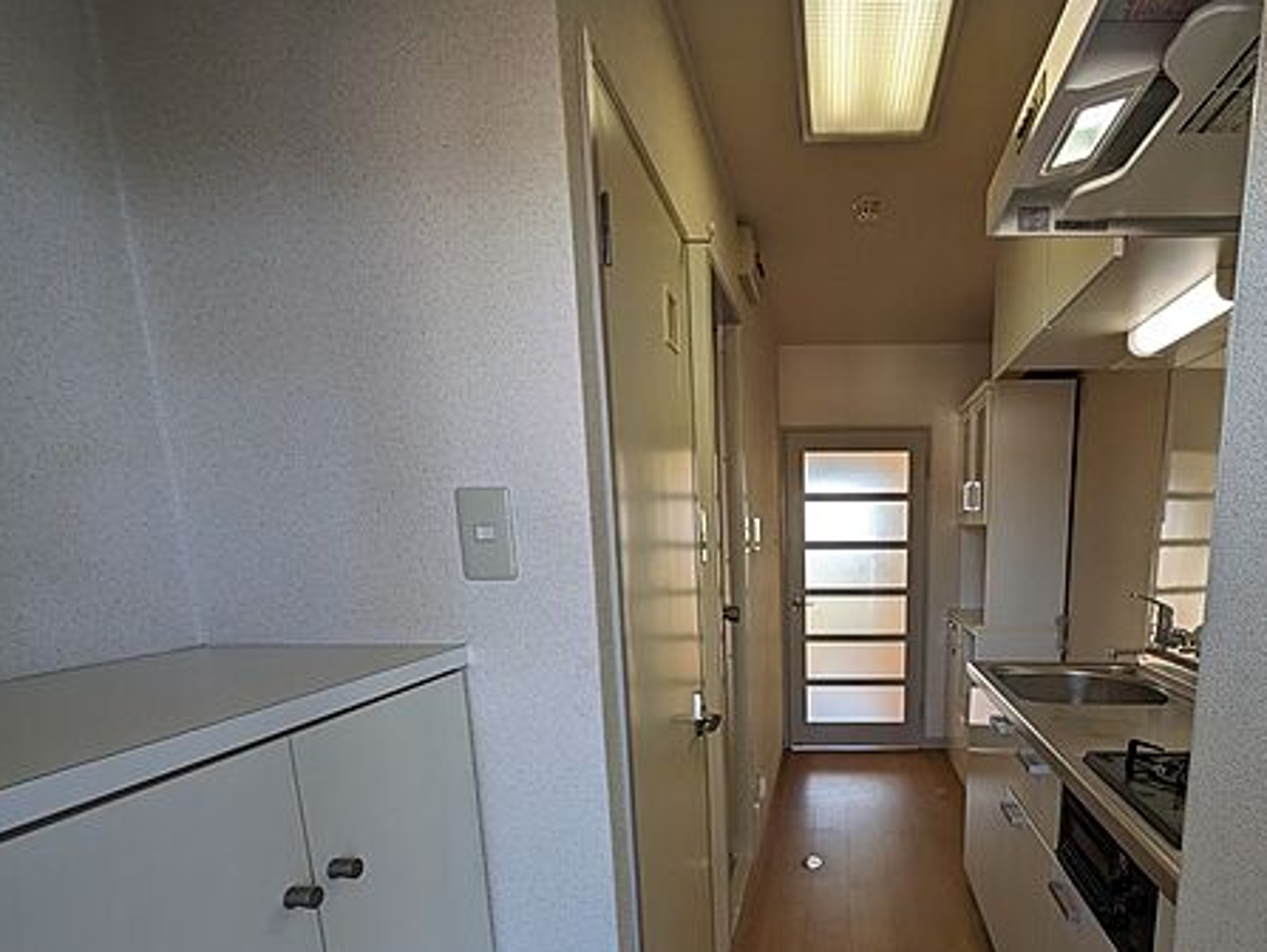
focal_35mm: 20
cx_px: 826
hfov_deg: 79.5
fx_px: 733
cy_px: 672
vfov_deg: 63.5
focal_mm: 1.83
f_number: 2.2
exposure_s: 1/150
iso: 51
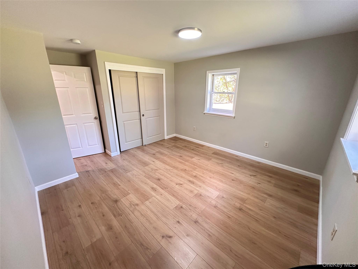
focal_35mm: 14
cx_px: 179
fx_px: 145
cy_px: 134
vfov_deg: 85.7
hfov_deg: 102.1
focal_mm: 2.22
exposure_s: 1/60
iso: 250
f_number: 2.2
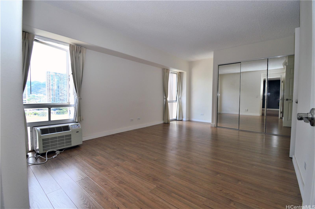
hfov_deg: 100.5
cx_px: 158
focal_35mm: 15
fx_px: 131
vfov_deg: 77.2
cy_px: 104
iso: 400
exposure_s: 1/100
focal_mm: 10
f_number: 9
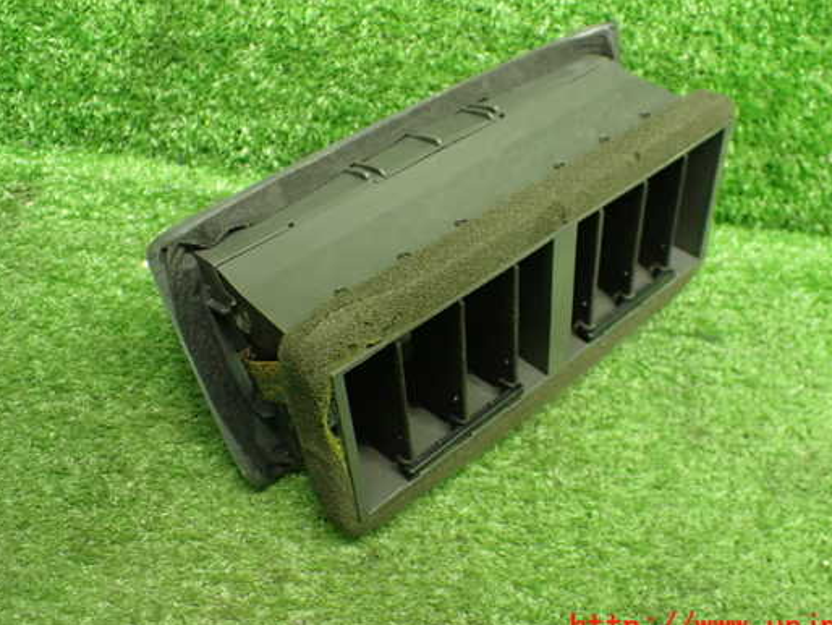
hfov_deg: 52.5
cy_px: 285
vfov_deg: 40.7
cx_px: 450
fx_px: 842
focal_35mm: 35
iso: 800
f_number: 2.3
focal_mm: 5.4
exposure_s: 1/60
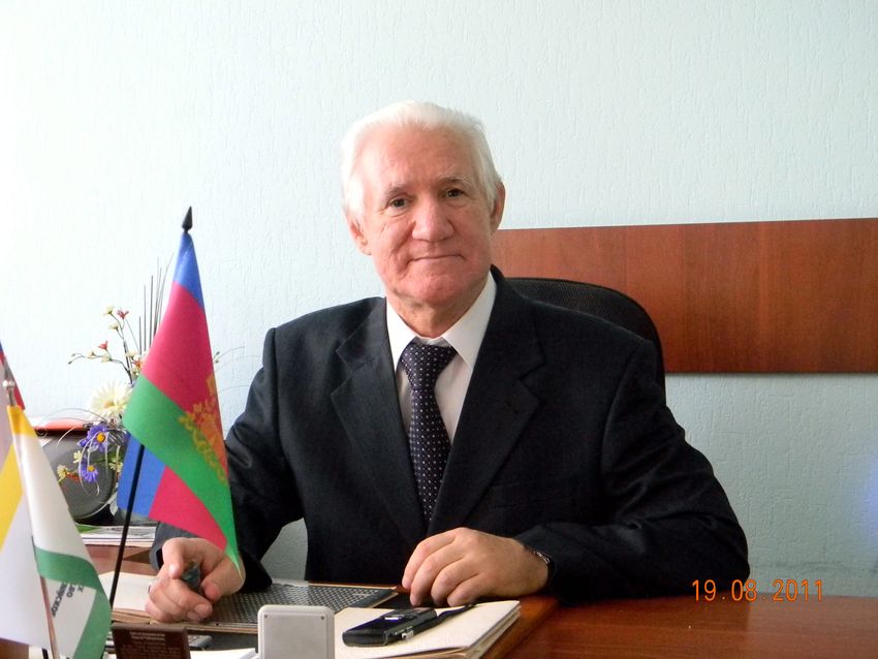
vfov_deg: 26.1
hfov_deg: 34.3
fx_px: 1421
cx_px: 439
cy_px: 330
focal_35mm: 56
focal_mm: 10.1
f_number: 4.1
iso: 200
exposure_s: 1/7
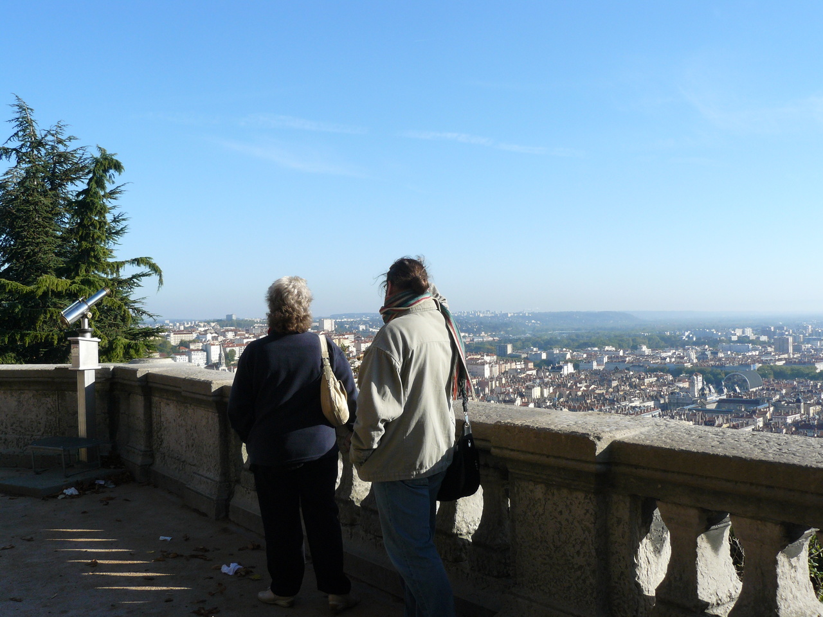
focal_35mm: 36
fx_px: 856
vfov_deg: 39.7
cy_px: 308
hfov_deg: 51.4
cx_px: 412
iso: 100
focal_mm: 6
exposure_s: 1/320
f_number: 5.6
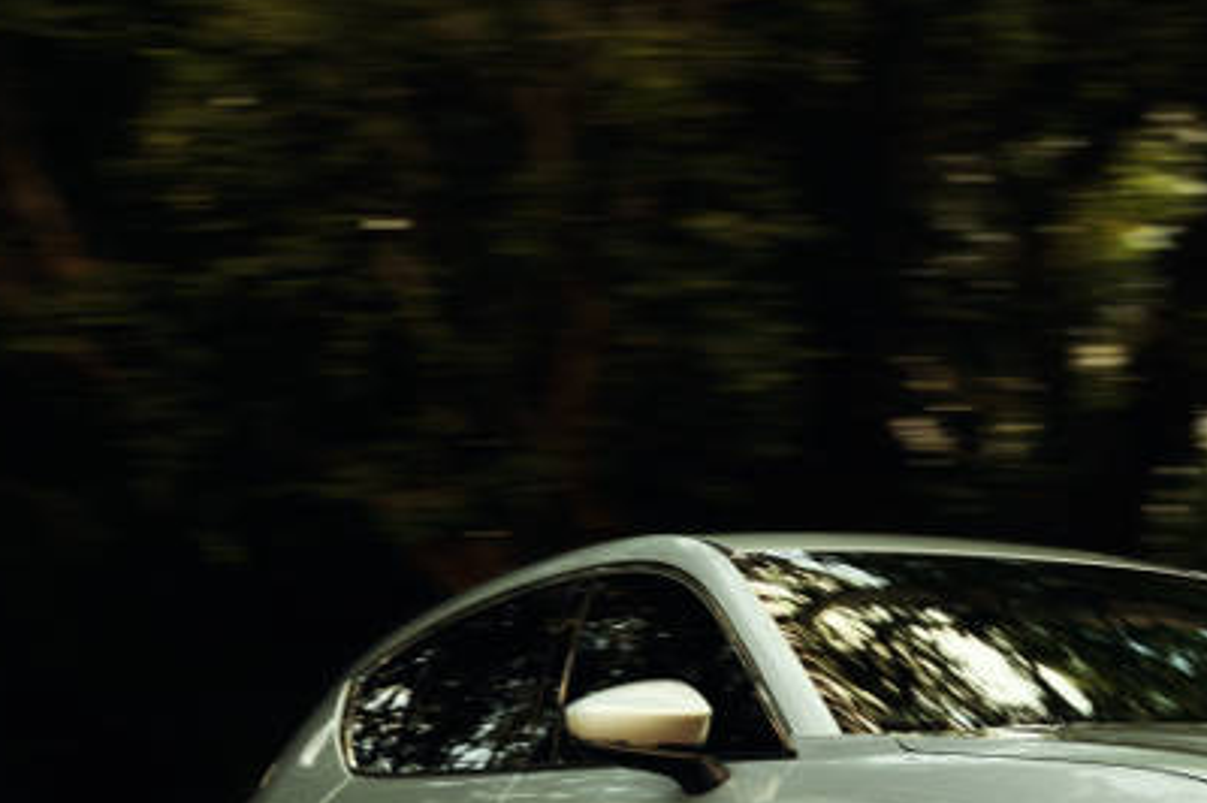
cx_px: 1092
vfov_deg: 13.5
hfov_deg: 20.0
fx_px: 3350
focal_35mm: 100
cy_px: 771
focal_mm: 50
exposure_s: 1/50
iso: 320
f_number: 5
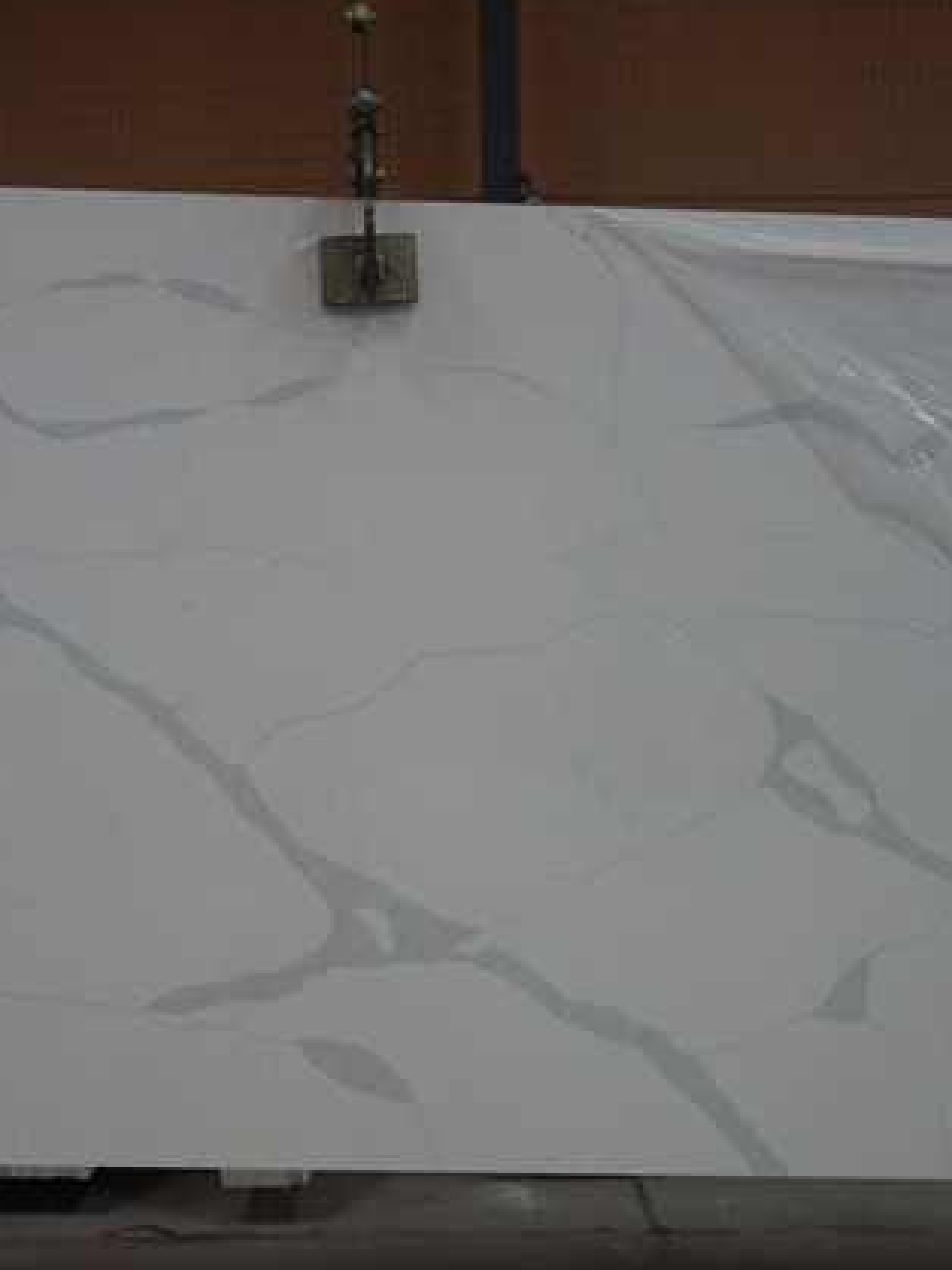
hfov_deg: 32.1
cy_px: 670
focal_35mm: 45
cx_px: 370
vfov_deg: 42.1
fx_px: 1651
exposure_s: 1/100
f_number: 1.8
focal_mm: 10.4
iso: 125
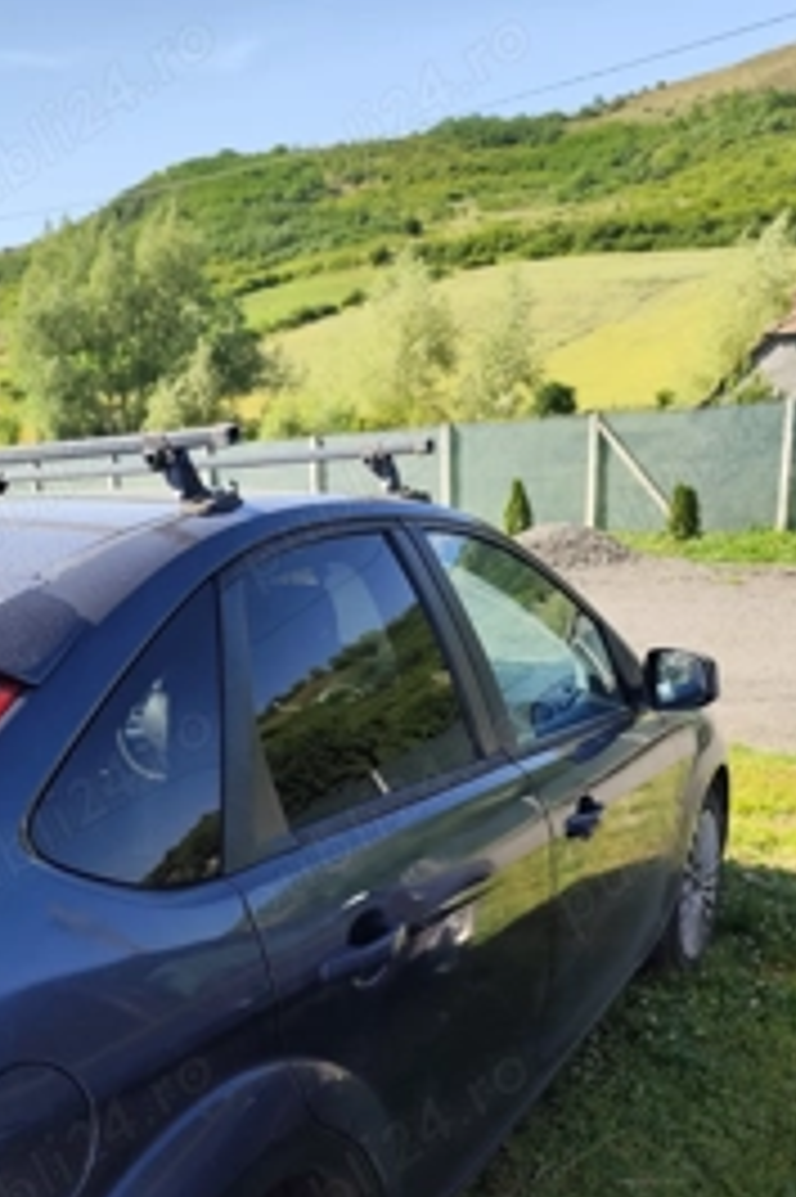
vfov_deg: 51.0
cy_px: 891
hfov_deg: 36.2
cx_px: 225
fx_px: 1195
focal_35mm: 36
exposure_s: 1/649
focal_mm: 6.19
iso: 50
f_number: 1.65
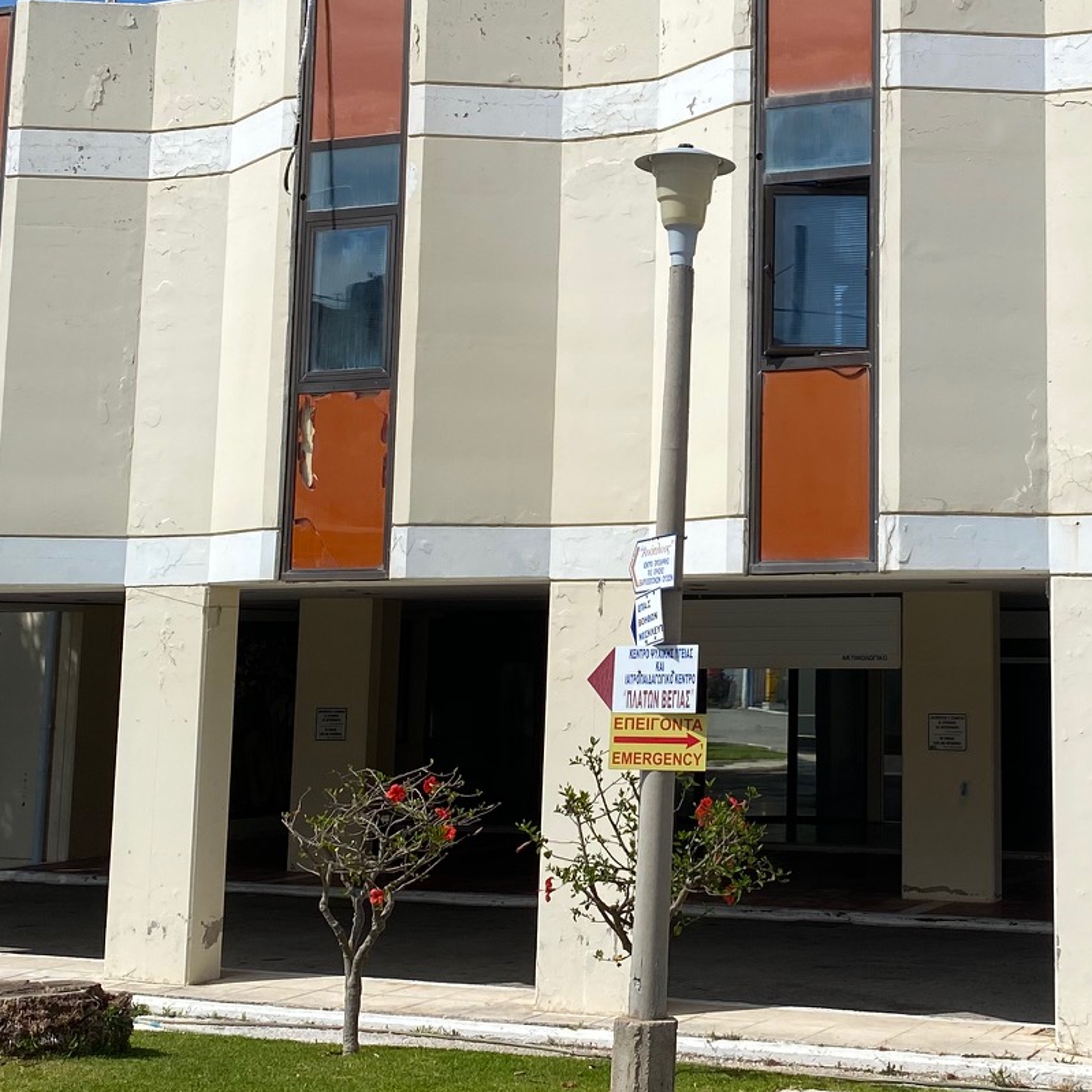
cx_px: 910
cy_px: 336
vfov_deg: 29.3
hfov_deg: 28.8
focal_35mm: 58
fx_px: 2070
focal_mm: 4.25
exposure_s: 1/5236
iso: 32
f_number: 1.8
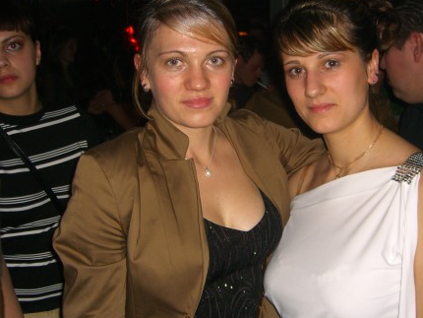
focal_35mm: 53
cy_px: 151
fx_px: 648
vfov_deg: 27.5
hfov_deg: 35.9
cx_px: 266
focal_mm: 7.9
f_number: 2.8
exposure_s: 1/60
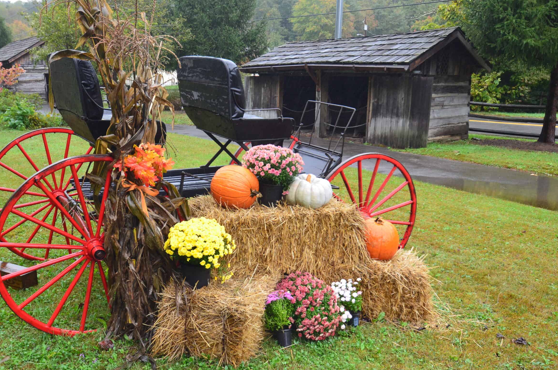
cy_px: 199
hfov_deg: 57.2
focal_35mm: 33
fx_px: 511
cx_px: 252
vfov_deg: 39.8
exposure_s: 1/60
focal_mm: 20
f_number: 8
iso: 640
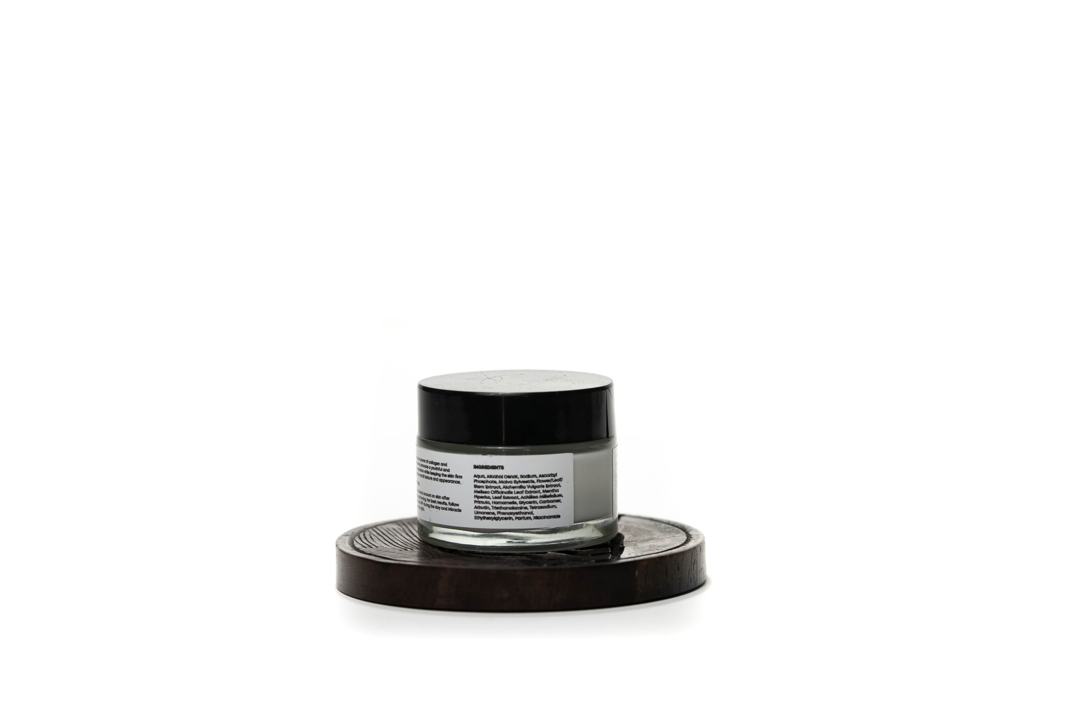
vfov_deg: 15.2
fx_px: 2711
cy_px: 362
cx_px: 542
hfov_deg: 22.6
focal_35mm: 90
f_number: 5
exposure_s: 1/125
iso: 640
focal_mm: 90
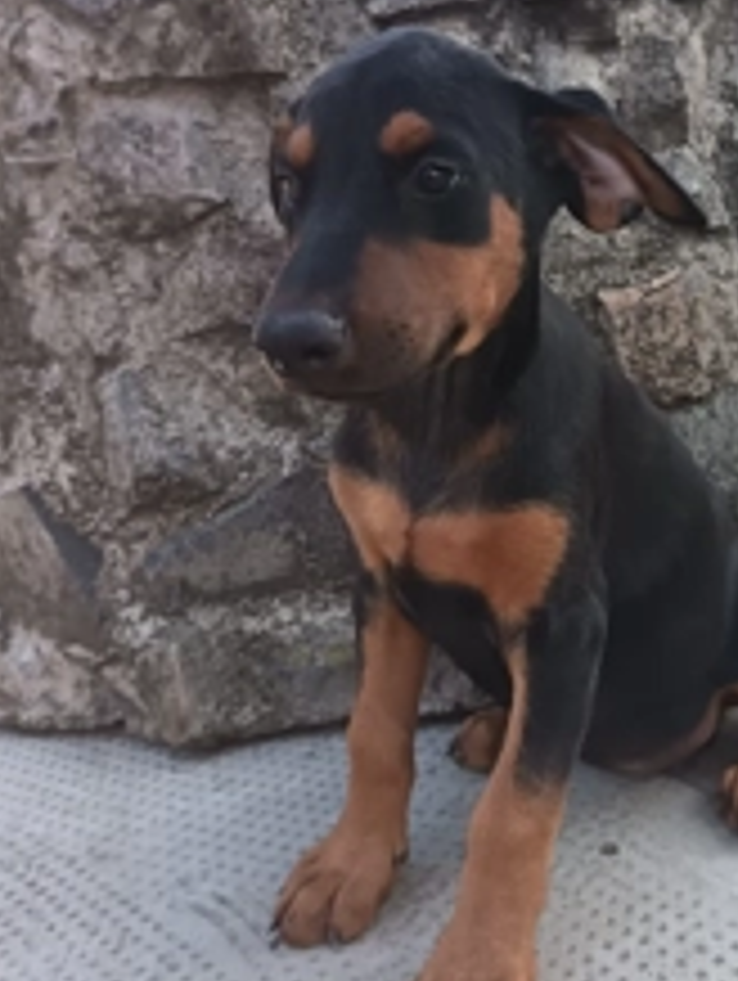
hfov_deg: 32.1
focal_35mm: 44
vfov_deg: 42.7
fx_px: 1248
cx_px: 590
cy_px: 405
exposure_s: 1/100
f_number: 1.75
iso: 233
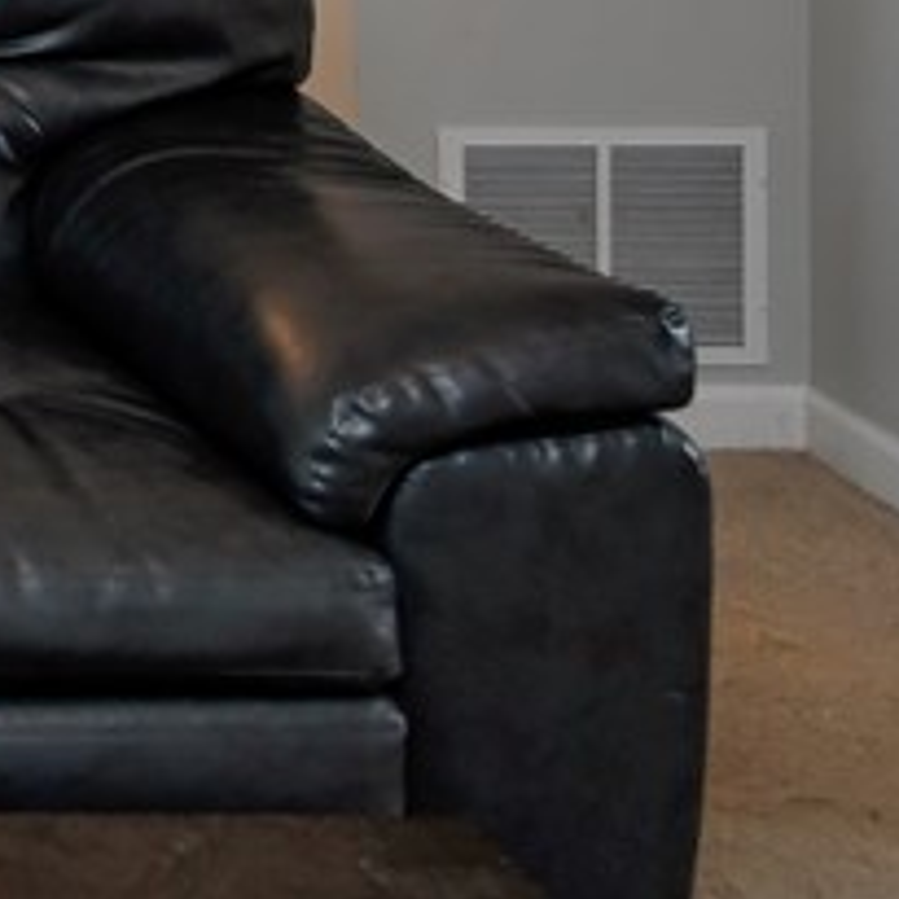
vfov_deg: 14.6
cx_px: -1120
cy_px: -592
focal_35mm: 108
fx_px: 3173
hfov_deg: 13.0
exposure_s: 1/80
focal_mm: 24
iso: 200
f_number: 3.5
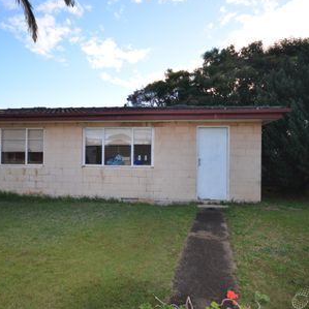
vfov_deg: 74.8
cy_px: 158
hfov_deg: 74.4
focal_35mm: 20
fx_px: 202
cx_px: 132
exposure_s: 1/250
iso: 125
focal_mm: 10
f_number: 4
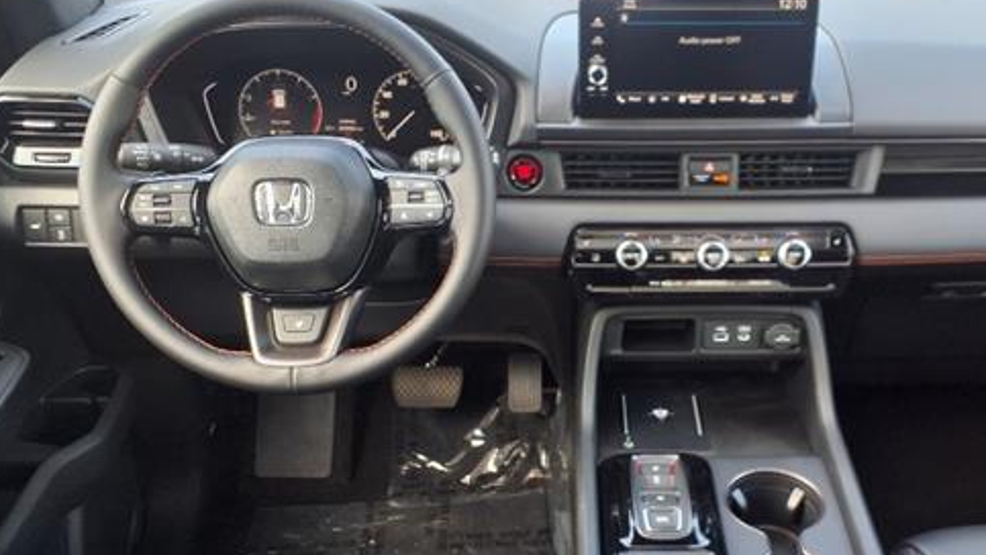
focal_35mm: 39
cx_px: 627
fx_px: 1020
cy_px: 331
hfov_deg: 51.0
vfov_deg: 30.4
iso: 40
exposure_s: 1/60.2
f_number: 1.9
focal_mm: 3.58
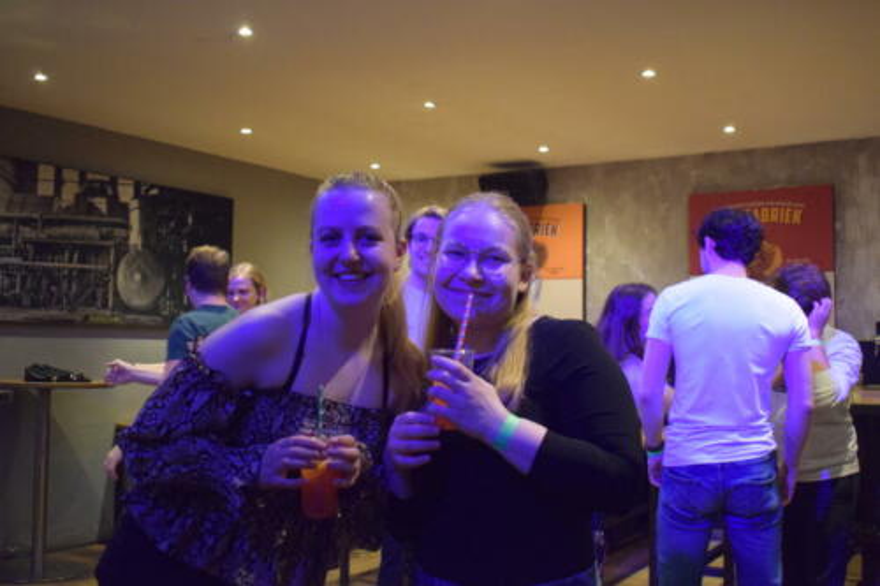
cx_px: 440
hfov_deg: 47.9
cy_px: 293
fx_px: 990
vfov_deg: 33.0
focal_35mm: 40
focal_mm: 27
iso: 6400
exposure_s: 1/60
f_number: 4
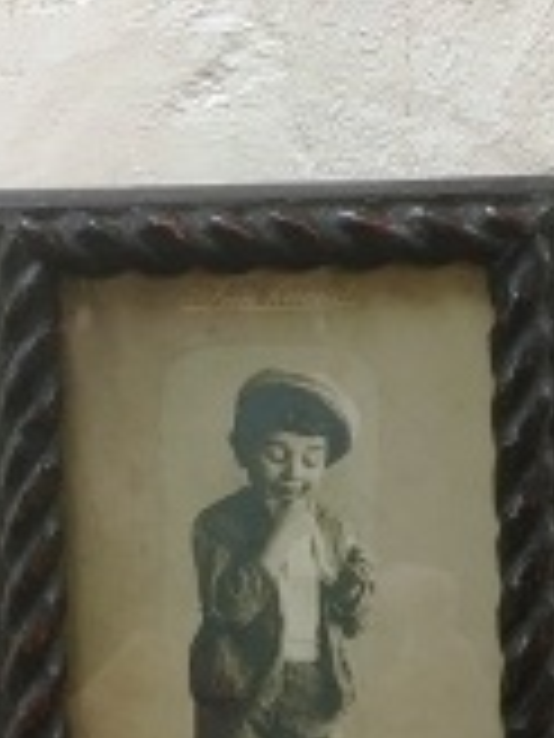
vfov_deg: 24.7
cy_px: 351
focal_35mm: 79
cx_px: 284
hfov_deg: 18.7
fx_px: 1686
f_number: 2.2
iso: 32
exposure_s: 1/15
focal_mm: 4.15
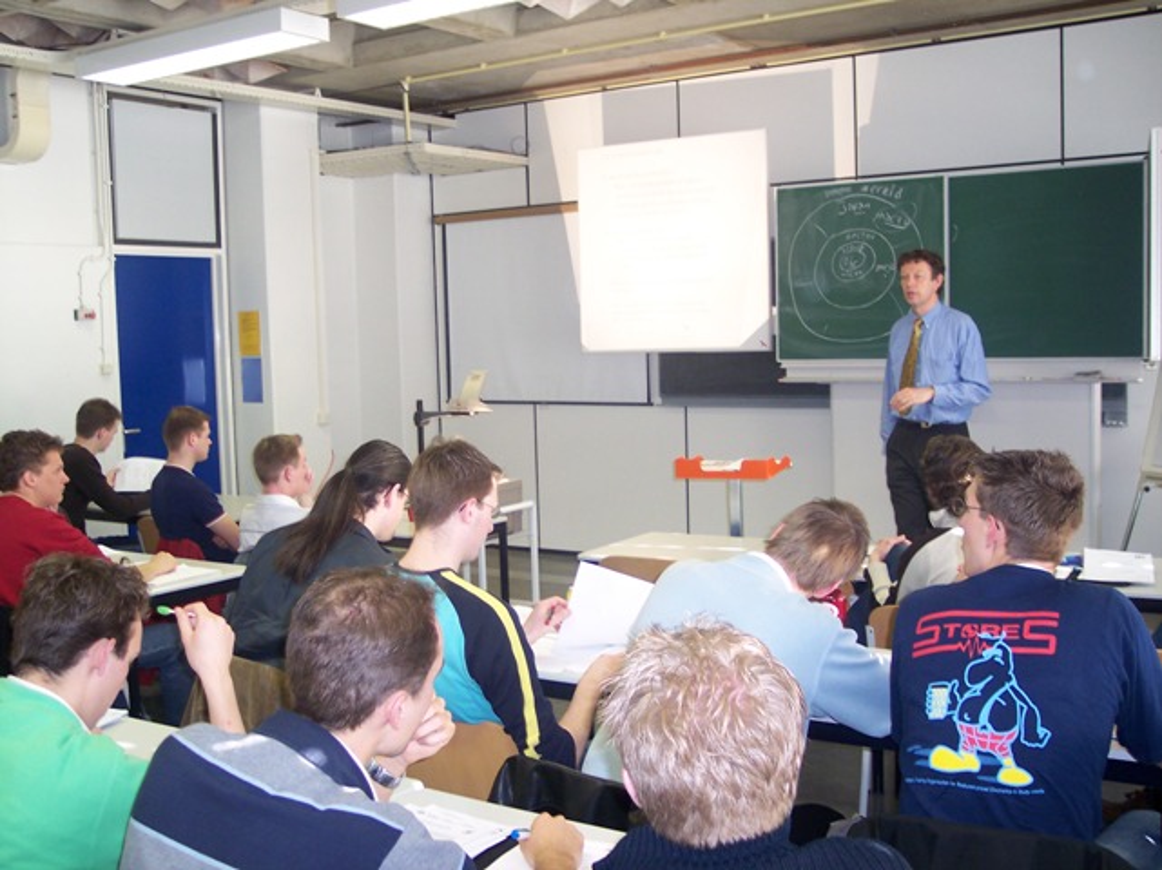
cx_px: 581
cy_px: 435
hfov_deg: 49.0
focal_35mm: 38
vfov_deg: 37.7
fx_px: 1275
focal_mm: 8
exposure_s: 1/30
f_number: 2.8
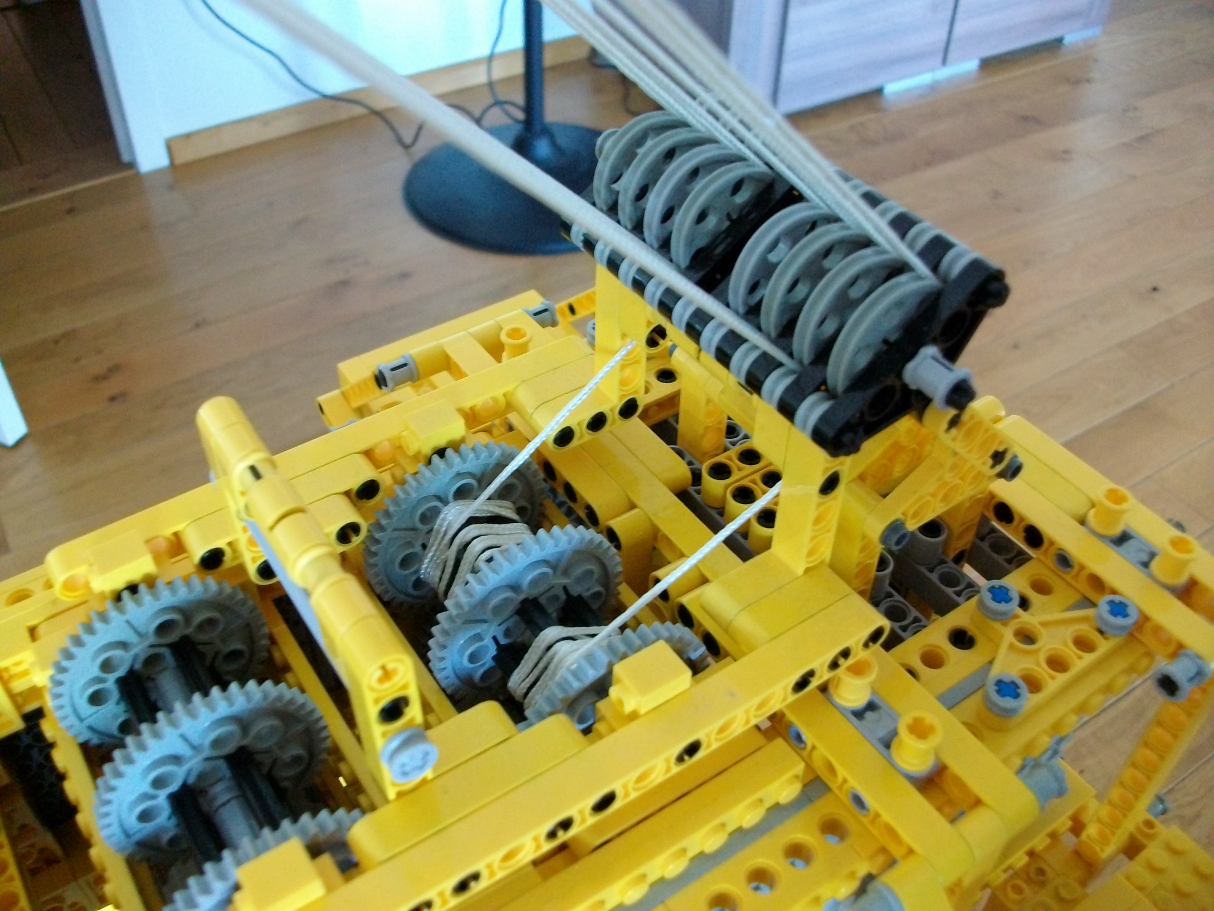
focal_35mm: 32
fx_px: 1122
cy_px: 456
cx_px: 607
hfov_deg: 56.8
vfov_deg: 44.2
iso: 320
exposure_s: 1/11.4
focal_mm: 5.7
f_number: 2.9
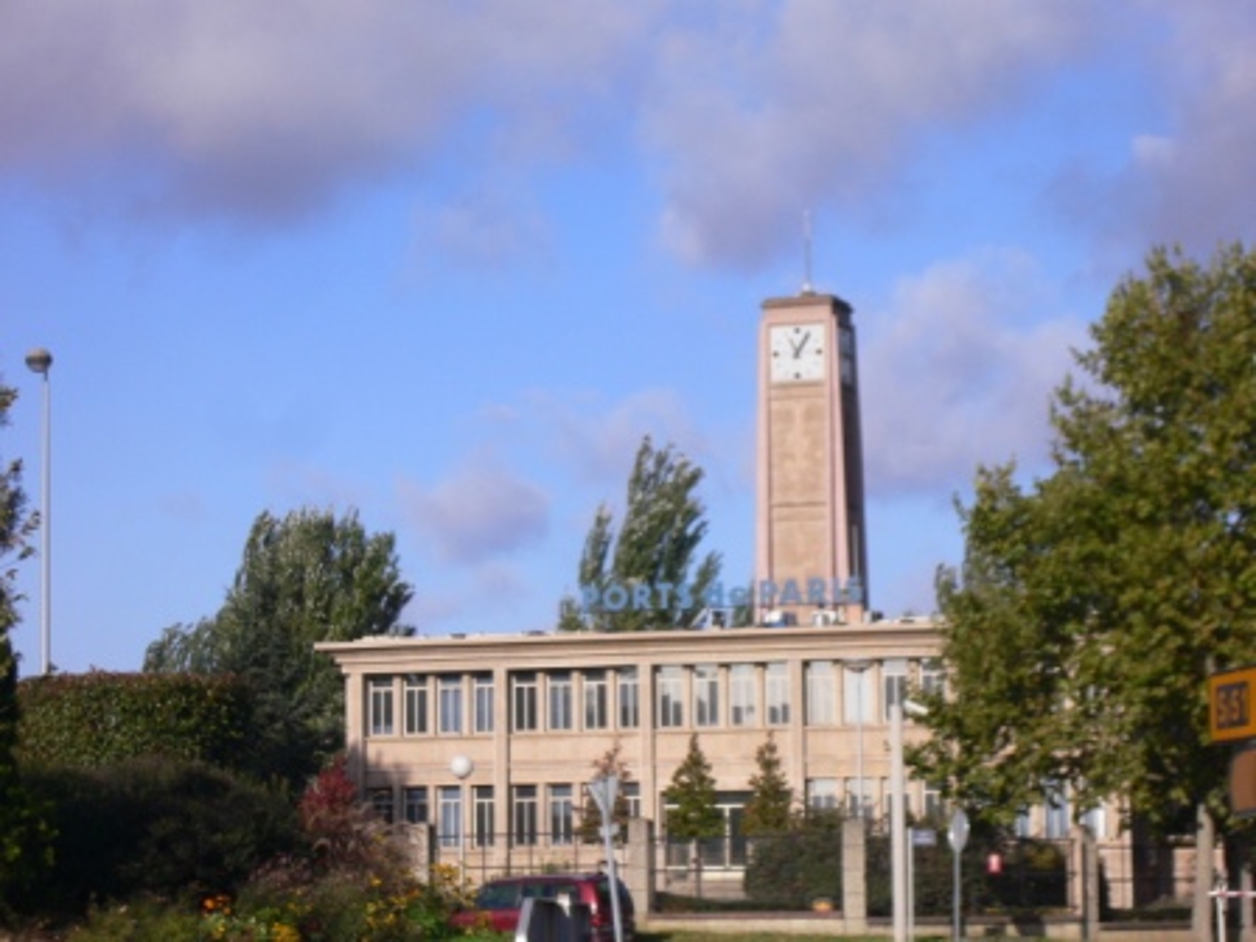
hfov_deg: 18.7
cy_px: 471
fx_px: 3810
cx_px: 628
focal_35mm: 105
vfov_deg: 14.1
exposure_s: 1/160
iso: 80
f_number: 10
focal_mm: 17.4
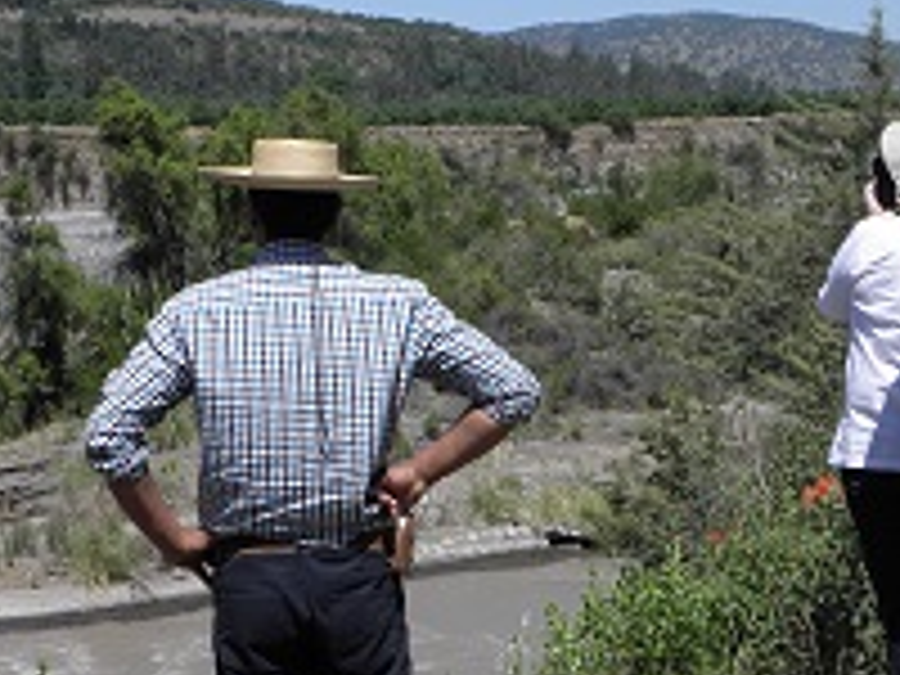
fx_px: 2340
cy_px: 387
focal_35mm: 90
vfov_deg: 16.4
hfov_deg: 21.7
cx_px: 342
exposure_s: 1/1000
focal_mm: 8.87
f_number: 4
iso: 64
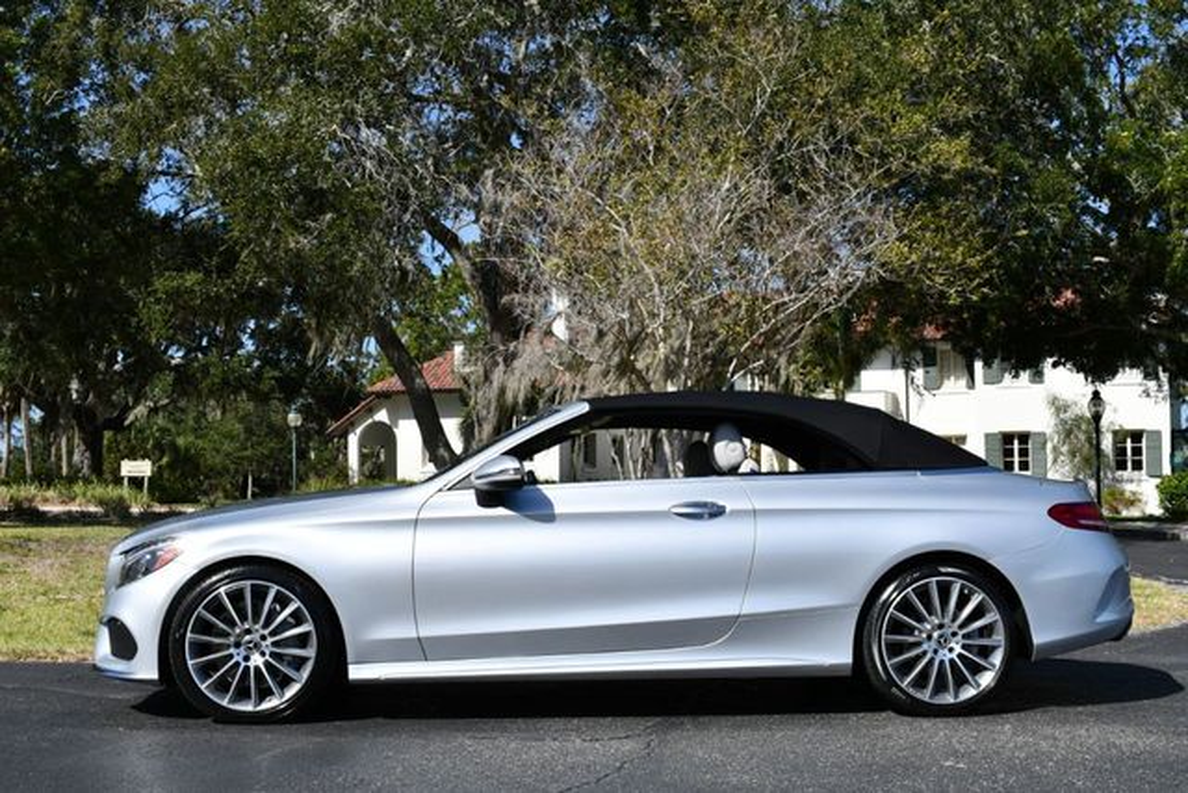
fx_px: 1452
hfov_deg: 44.5
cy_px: 396
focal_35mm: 44
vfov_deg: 30.5
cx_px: 594
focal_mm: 22
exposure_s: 1/320
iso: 100
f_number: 9
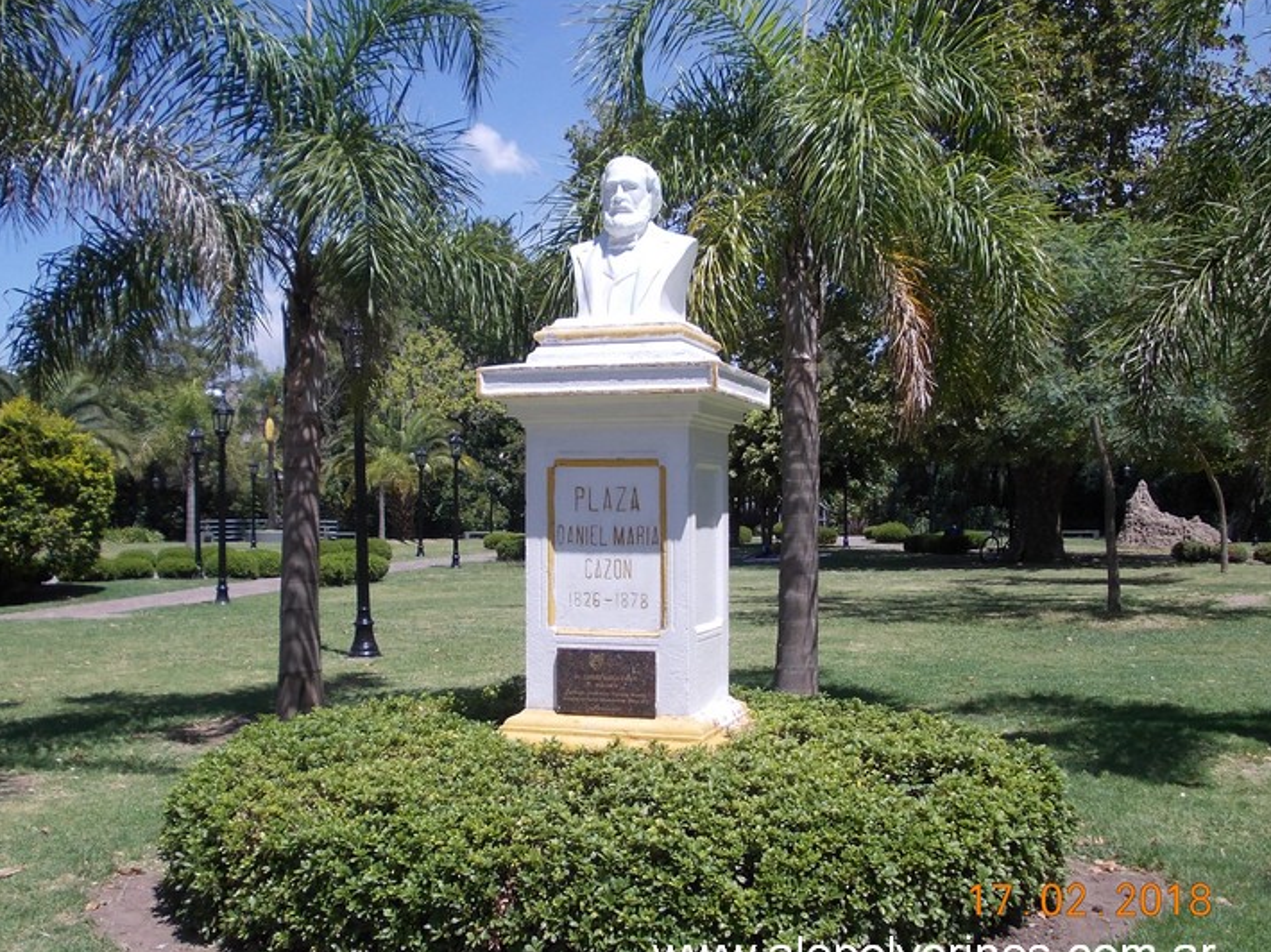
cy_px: 508
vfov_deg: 35.1
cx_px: 596
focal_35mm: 41
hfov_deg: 45.8
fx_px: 1505
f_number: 6.2
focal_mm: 5.3
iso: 80
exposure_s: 1/320
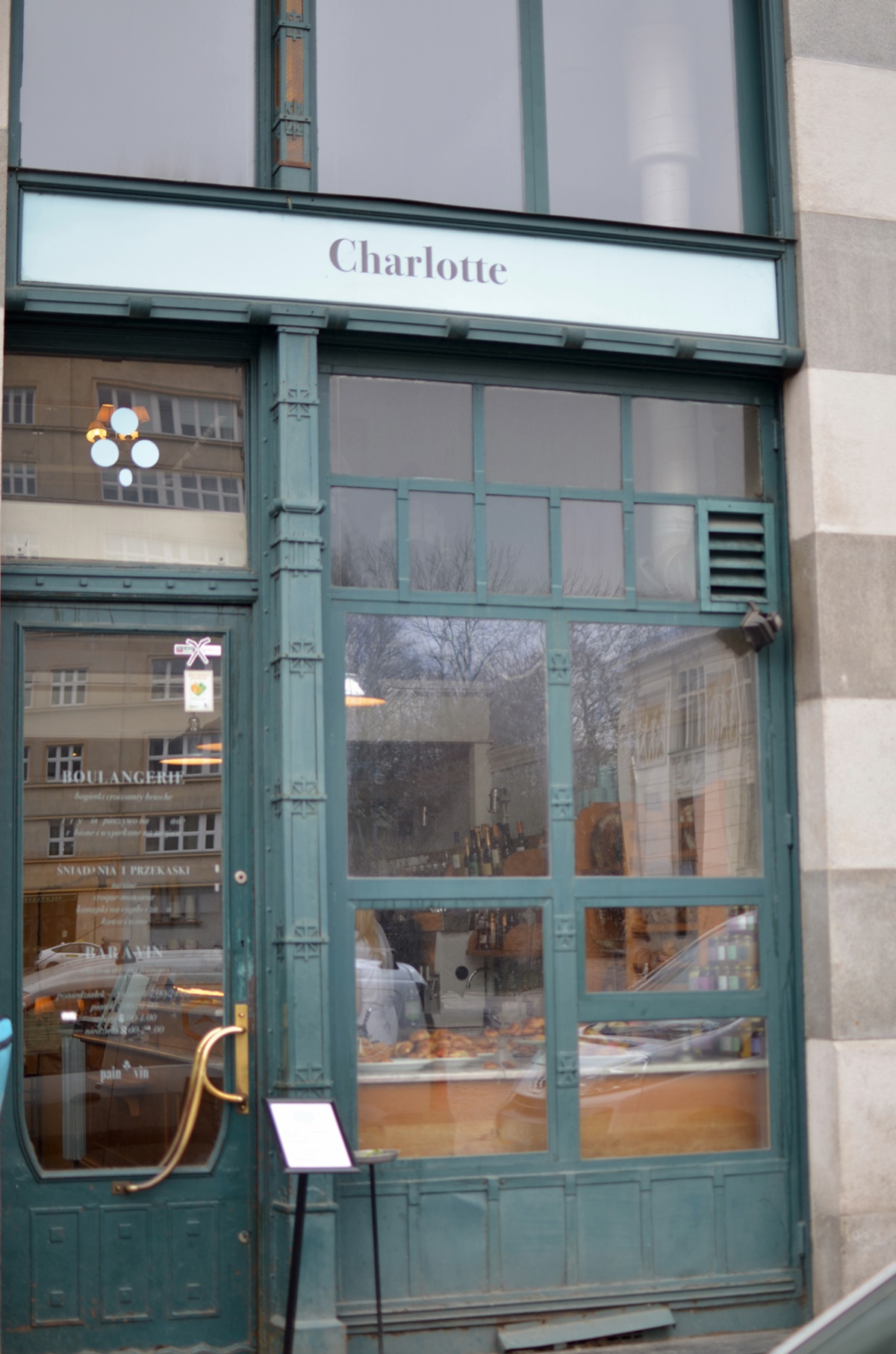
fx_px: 1969
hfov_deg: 25.6
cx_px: 448
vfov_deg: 37.9
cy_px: 677
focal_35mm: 52
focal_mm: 35
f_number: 1.8
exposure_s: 1/200
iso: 100
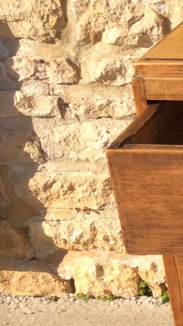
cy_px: 212
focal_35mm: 107
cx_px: 494
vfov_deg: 19.9
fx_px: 923
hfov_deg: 9.5
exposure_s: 1/1100
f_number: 2.4
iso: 32
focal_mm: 3.3
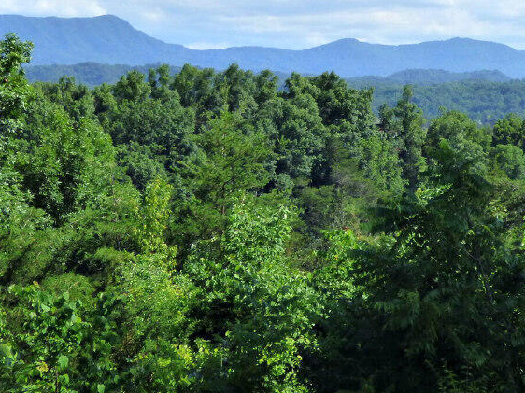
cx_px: 340
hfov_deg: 20.0
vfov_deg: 14.9
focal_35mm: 98
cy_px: 14
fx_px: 1486
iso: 160
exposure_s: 1/1600
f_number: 3.6
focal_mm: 7.37
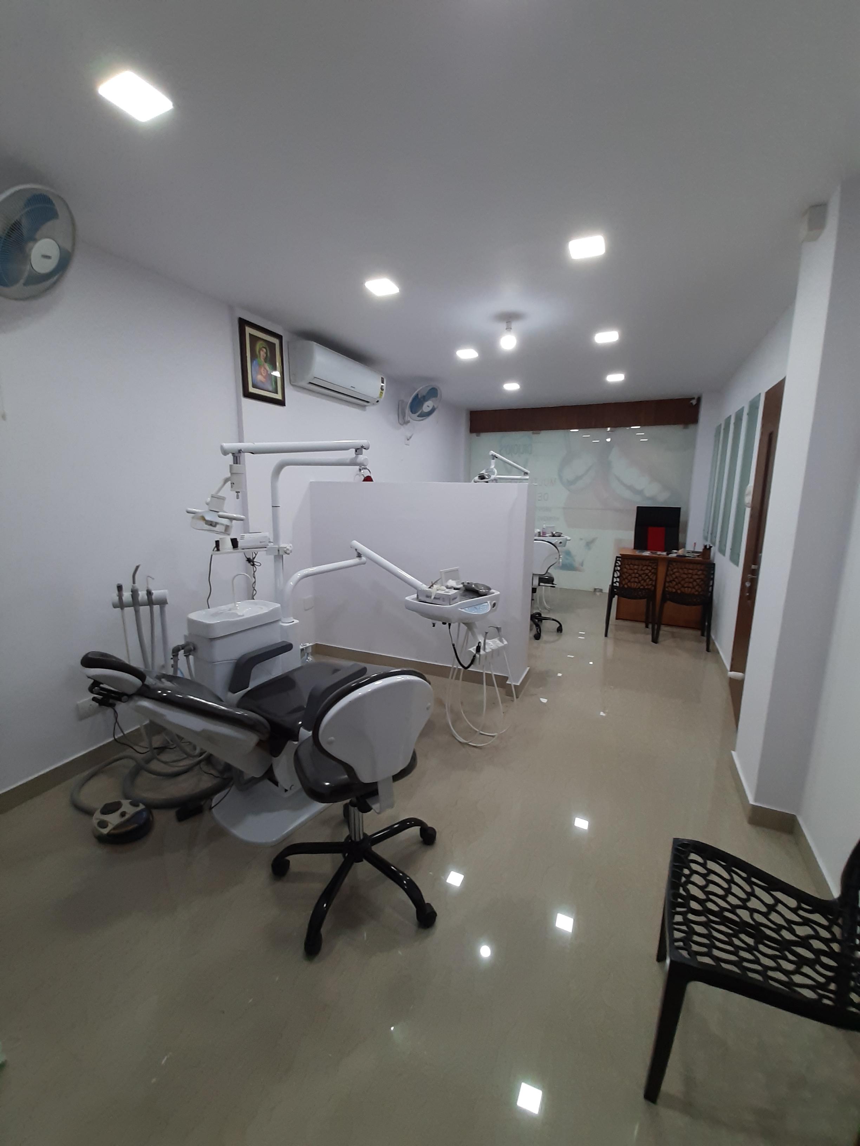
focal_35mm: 13
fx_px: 431
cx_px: 430
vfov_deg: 106.2
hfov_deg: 89.9
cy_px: 573
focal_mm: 1.42
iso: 80
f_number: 2.2
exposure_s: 1/50
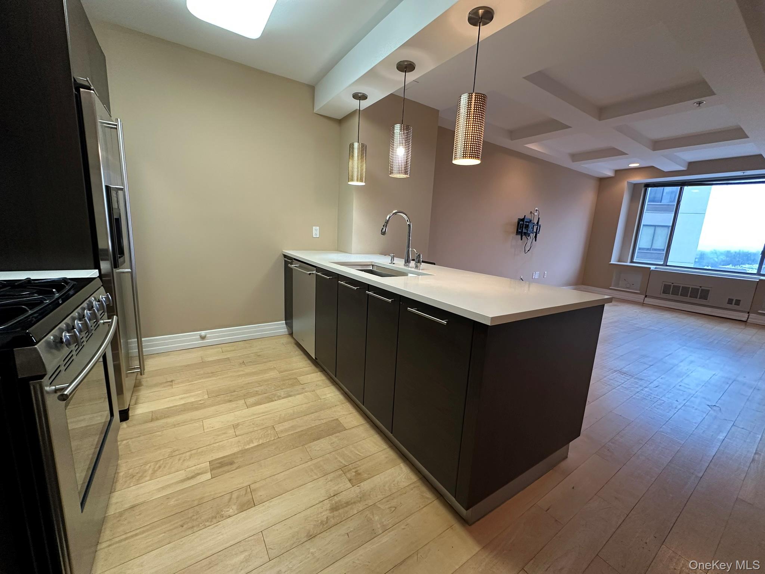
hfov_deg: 102.1
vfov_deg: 85.7
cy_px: 287
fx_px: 309
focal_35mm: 14
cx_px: 382
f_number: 2.2
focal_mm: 2.22
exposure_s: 1/60
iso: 200
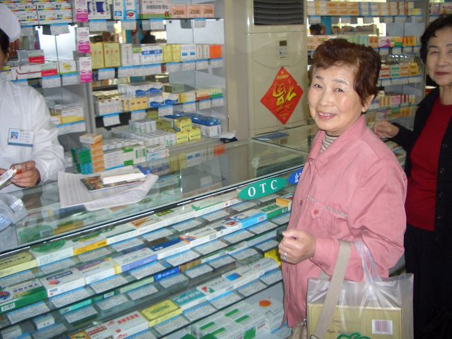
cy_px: 170
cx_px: 226
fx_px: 457
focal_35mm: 35
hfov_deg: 52.6
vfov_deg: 40.7
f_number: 2.6
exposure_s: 1/60
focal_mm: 5.8
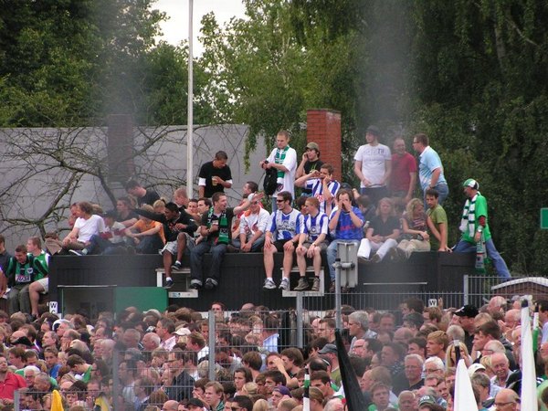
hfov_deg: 8.4
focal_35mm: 236
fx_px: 3736
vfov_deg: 6.3
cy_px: 206
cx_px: 274
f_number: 3.5
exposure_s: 1/400
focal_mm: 36.1
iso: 160
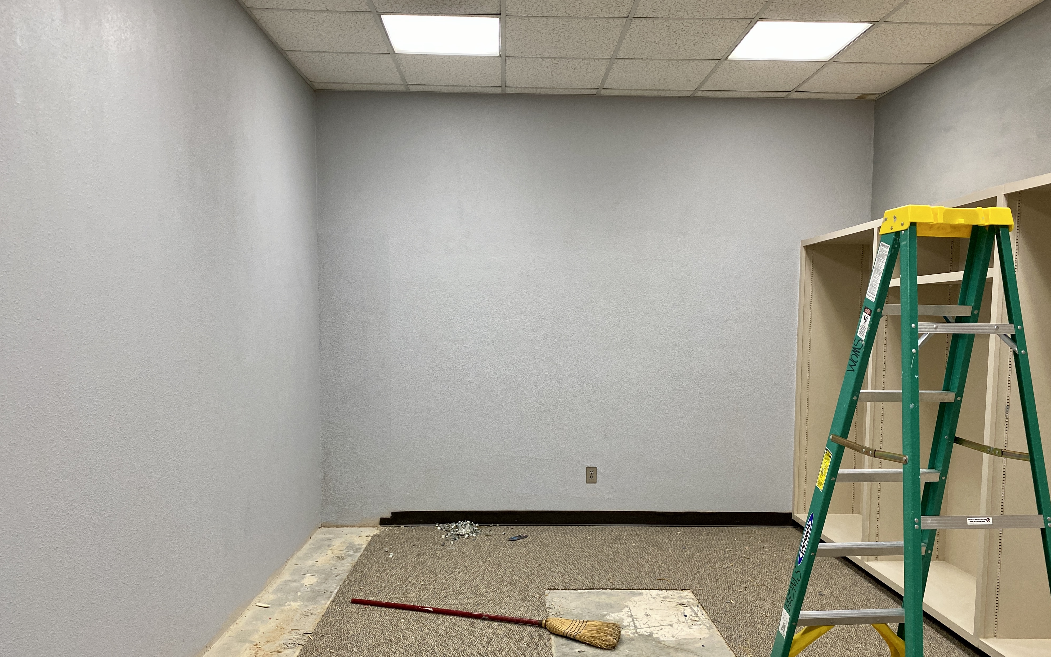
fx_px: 802
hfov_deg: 66.5
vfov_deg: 44.3
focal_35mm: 28
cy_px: 387
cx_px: 532
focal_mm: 4.25
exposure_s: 1/60
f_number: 1.8
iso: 125
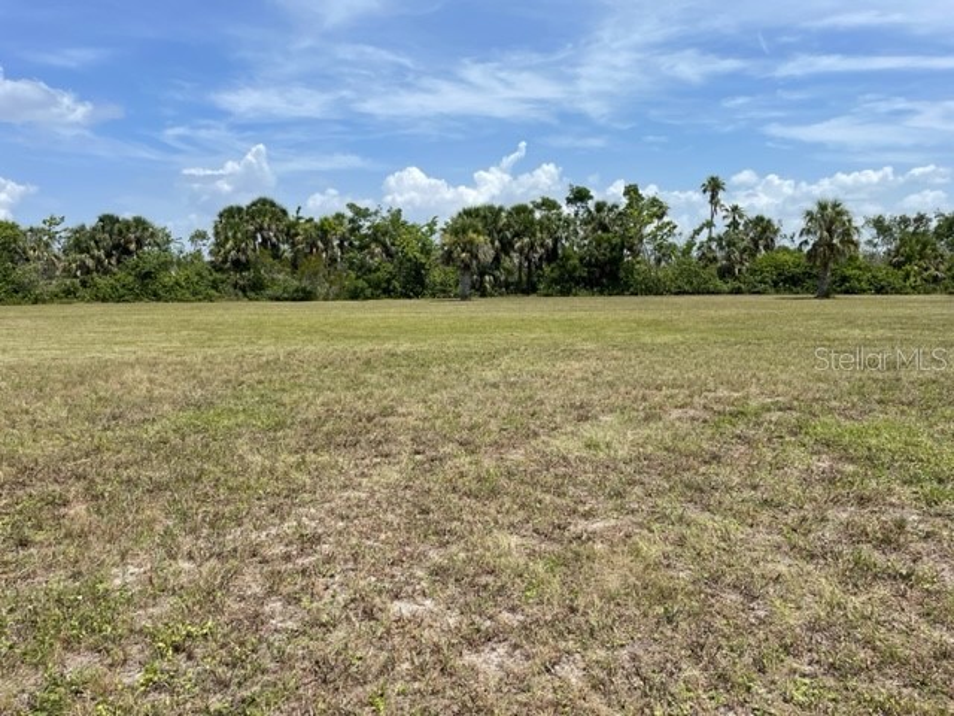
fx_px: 717
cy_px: 358
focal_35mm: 26
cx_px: 477
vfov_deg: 53.1
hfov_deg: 67.3
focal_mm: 4.2
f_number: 1.6
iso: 32
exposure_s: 1/4132
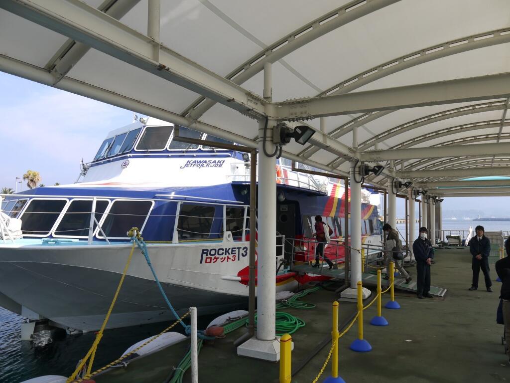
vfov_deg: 49.7
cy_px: 192
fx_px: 413
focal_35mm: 28
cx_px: 255
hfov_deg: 63.4
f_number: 6.3
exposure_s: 1/320
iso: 160
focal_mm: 14
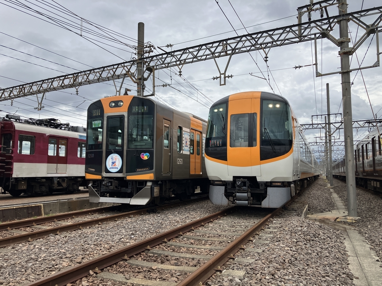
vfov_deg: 49.7
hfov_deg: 63.4
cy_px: 143
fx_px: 309
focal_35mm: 28
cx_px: 191
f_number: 1.8
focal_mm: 3.99
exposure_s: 1/1946
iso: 32
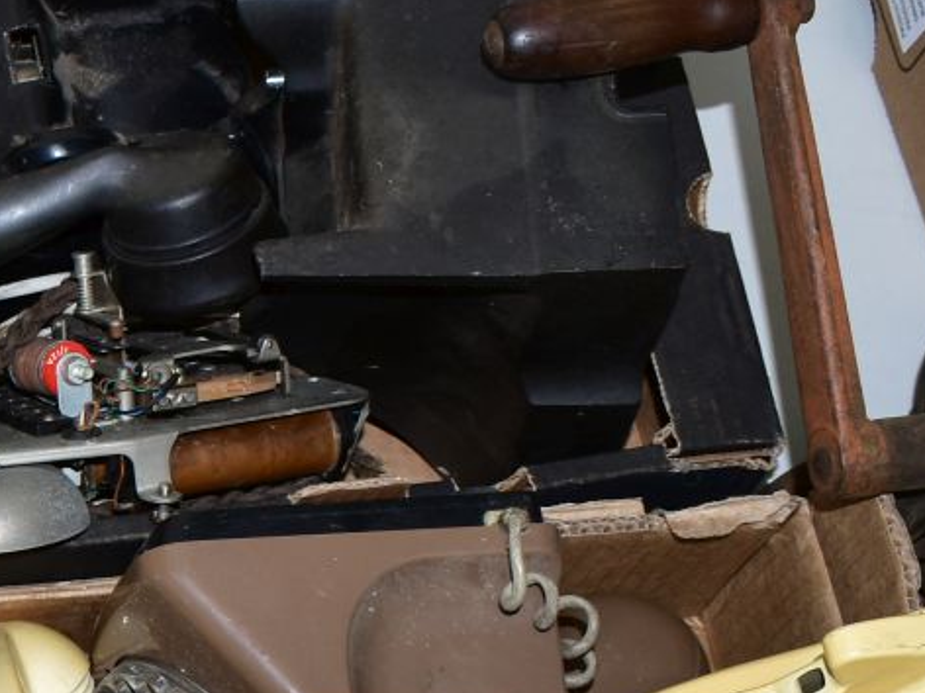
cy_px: 728
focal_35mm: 110
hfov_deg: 16.4
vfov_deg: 13.2
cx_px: -455
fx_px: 2939
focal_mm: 20
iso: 200
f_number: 6.3
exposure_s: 1/60
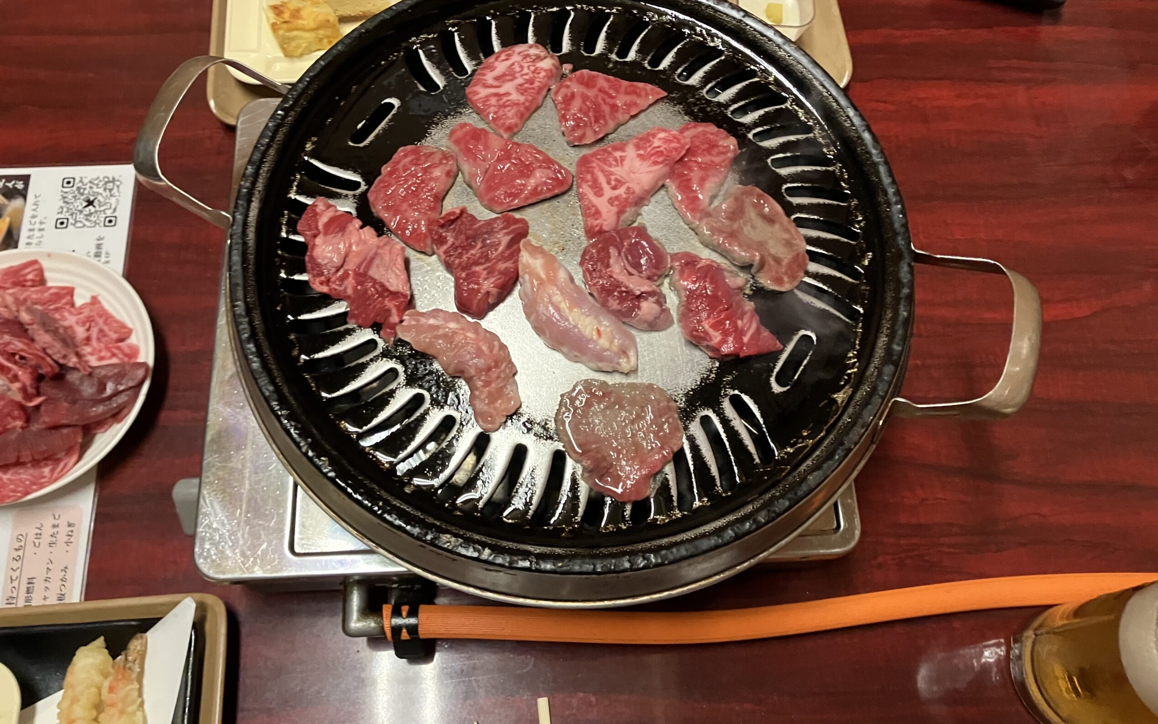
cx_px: 581
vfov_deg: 41.8
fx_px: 947
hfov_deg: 62.9
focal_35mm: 30
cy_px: 333
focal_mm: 3.99
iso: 320
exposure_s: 1/56
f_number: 1.8
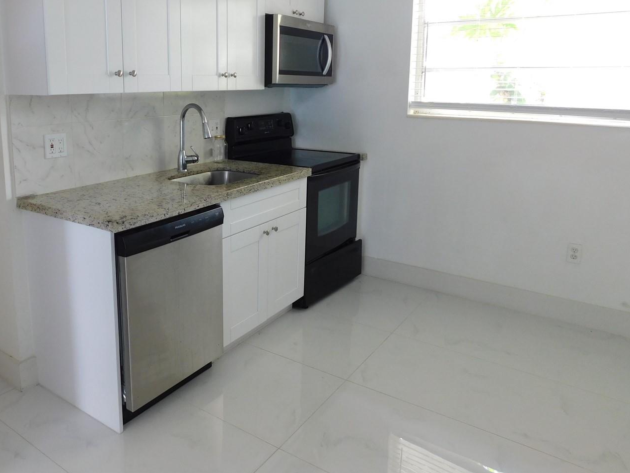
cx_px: 236
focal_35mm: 29
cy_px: 177
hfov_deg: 60.8
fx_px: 528
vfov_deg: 47.8
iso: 140
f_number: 3
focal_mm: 4
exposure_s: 1/30
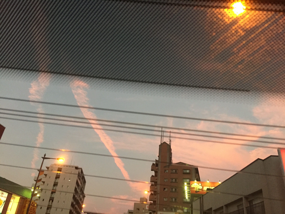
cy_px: 107
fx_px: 239
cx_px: 142
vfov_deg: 48.2
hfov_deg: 61.7
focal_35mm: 29
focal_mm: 4.15
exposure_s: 1/20
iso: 250
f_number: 2.2
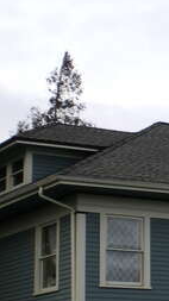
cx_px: 265
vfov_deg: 16.3
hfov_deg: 9.0
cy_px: 237
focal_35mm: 131
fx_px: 1045
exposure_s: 1/196
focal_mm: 6.3
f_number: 4.6
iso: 50
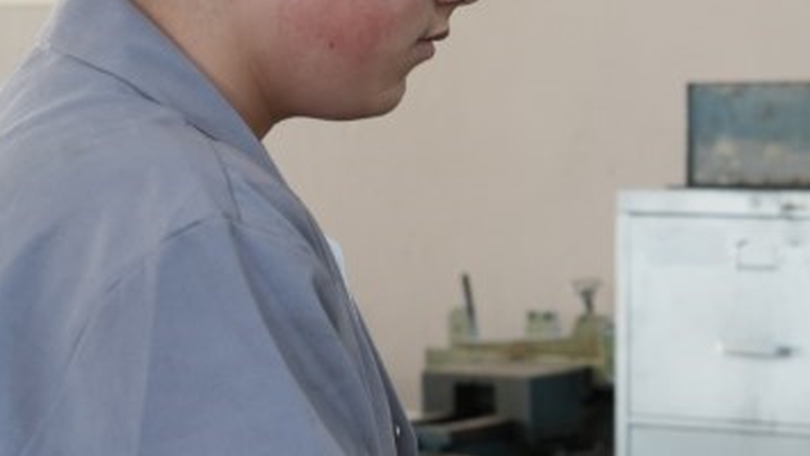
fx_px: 2192
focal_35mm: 102
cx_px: 999
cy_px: 328
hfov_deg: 19.6
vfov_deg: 11.9
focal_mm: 30
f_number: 4
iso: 500
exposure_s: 1/30
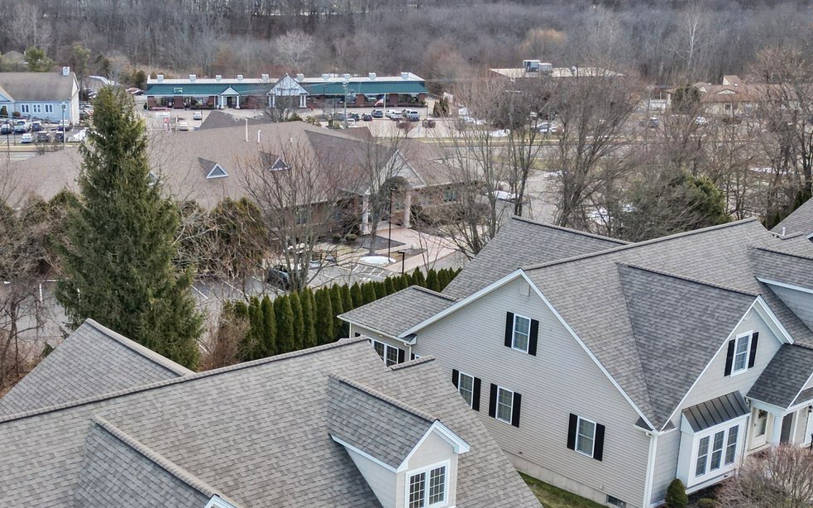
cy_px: 362
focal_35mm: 53
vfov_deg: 24.2
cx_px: 252
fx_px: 1174
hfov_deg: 37.7
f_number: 1.7
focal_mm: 6.7
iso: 120
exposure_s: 1/1250
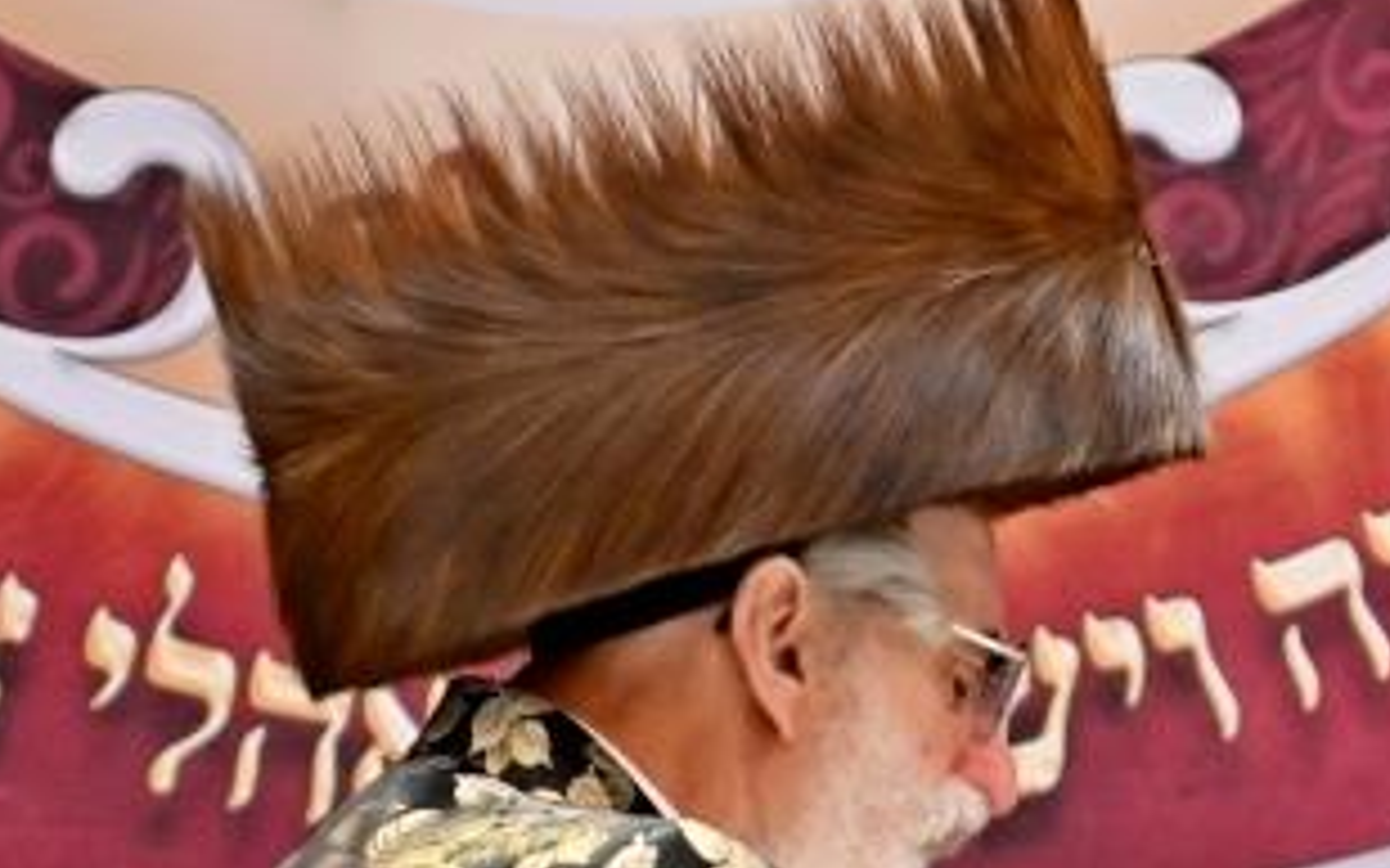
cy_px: 971
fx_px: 38367
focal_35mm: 1013
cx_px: 1206
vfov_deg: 1.3
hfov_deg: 2.1
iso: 640
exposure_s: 1/800
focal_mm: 200
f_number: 2.8
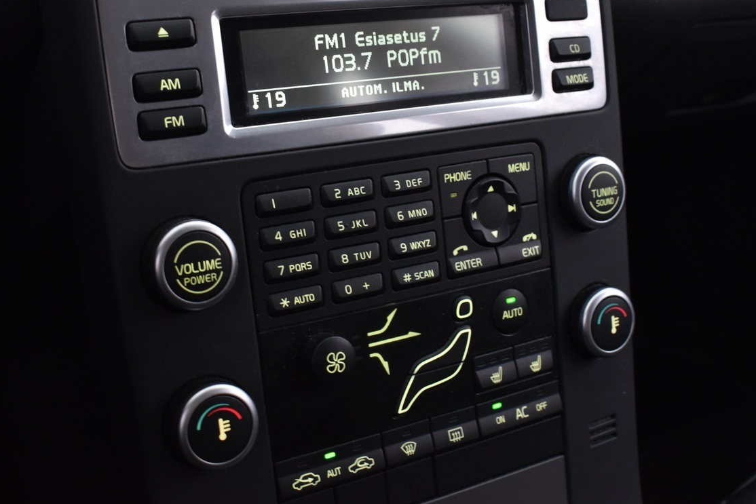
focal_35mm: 48
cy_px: 237
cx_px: 341
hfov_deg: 41.1
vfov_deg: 28.1
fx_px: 1008
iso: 1250
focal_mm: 22
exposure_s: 1/10
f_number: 5.6
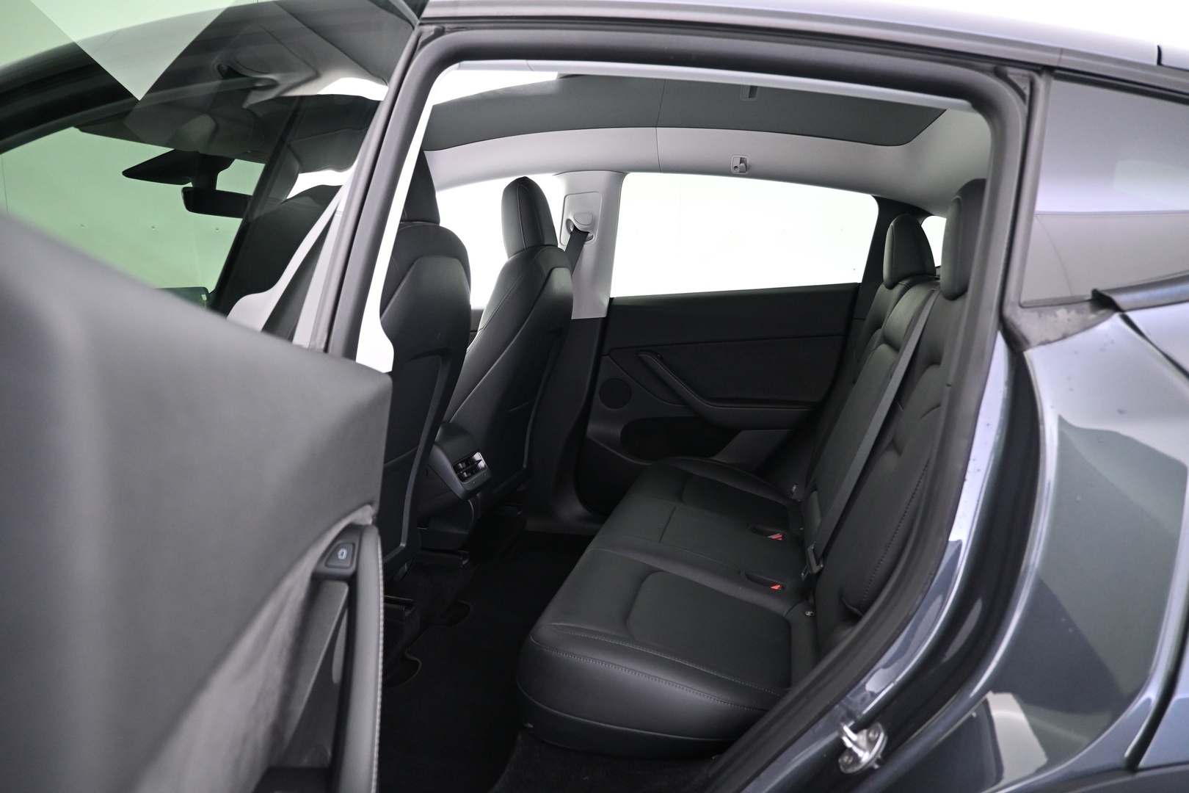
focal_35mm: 24
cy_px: 396
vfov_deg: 53.1
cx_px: 594
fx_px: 793
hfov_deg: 73.7
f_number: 3.5
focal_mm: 16
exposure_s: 1/13
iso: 1600
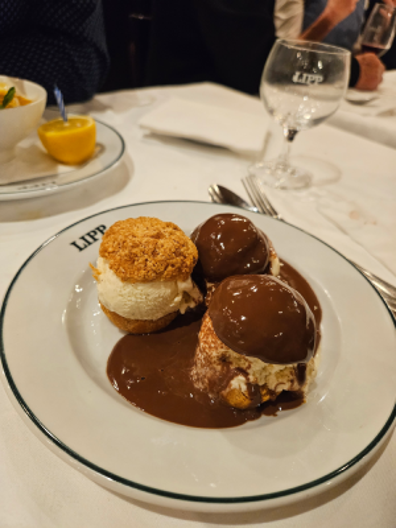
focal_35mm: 23
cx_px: 198
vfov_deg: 73.9
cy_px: 264
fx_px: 351
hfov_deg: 58.9
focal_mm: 5.4
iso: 640
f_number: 1.8
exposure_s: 1/100
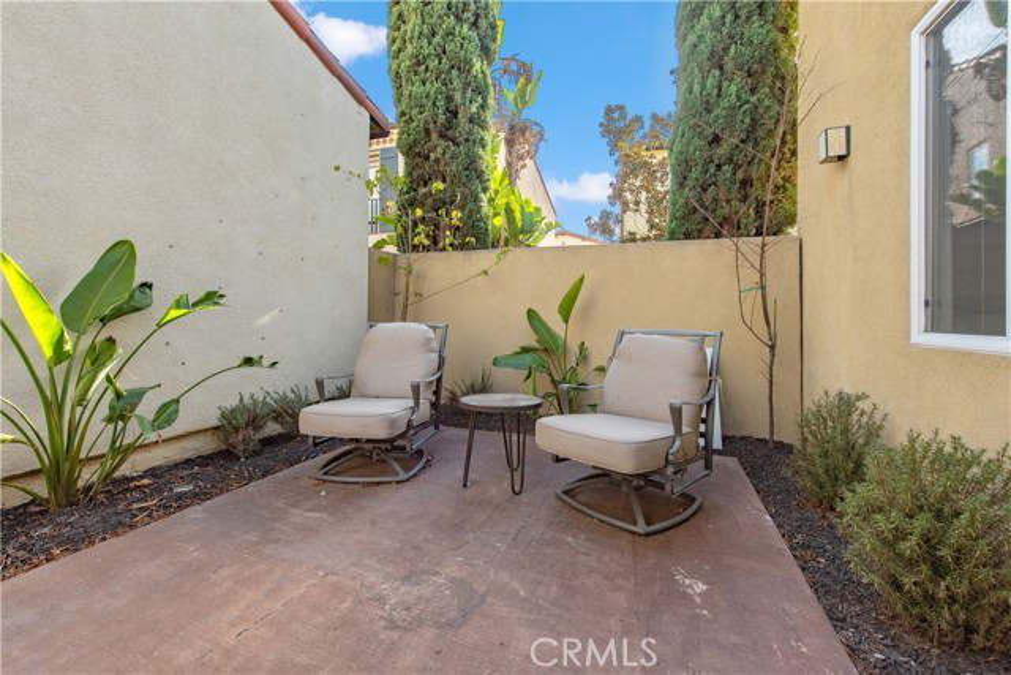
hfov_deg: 104.2
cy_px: 338
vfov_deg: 81.2
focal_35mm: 14
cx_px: 506
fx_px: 393
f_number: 8
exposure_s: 1/250
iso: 320
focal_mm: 14
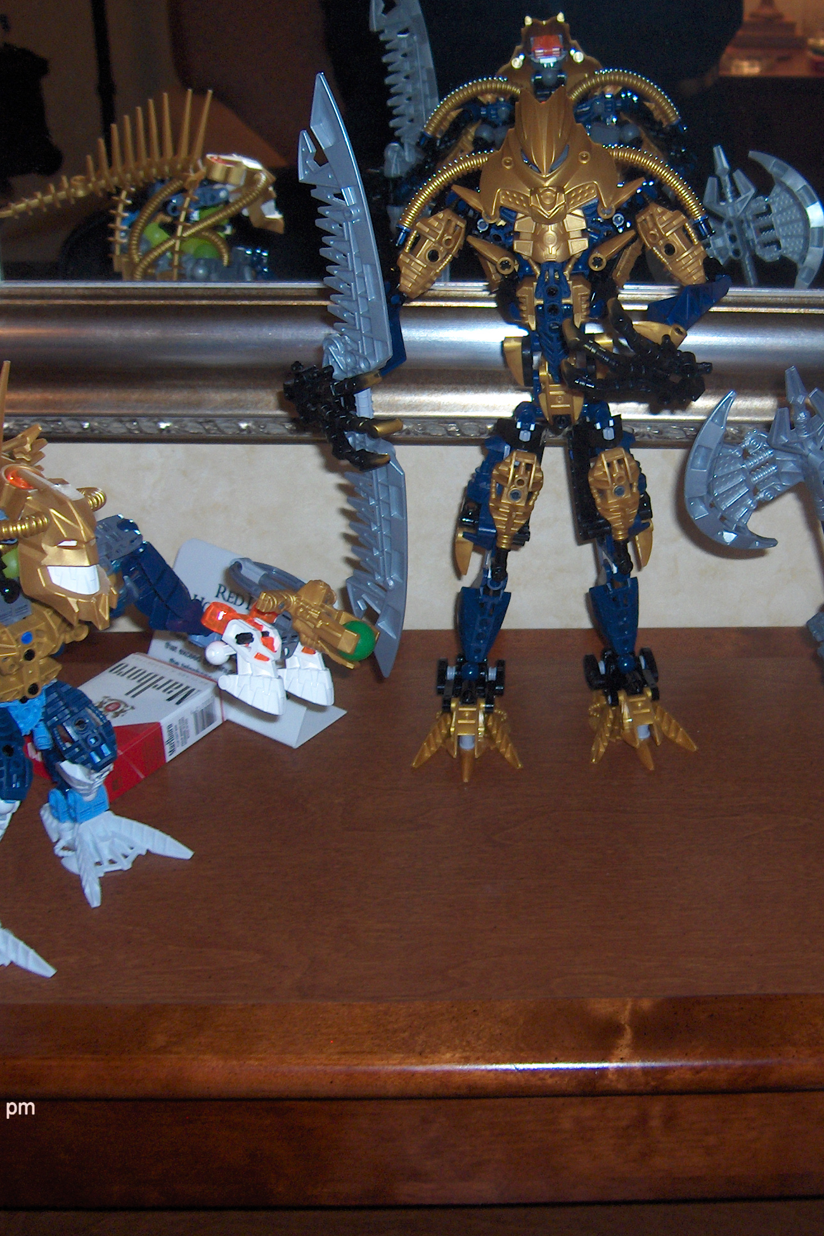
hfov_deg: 24.9
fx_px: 1854
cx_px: 585
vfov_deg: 36.9
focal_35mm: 54
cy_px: 618
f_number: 2.8
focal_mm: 8
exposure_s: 1/60
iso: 100
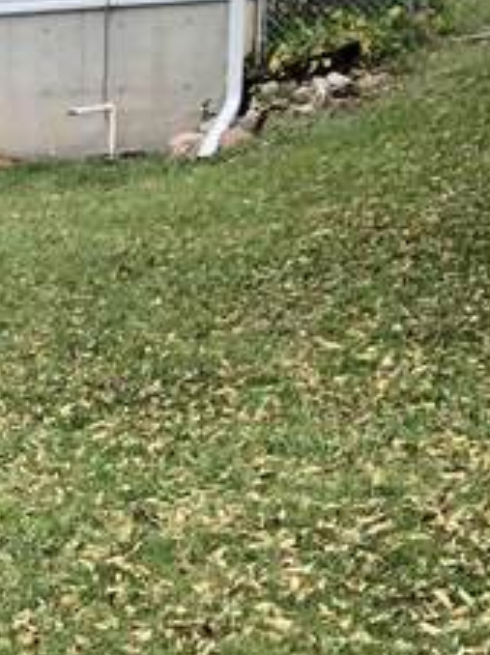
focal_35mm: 119
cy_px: 887
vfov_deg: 15.6
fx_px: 2250
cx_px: -452
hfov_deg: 11.4
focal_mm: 3.99
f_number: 1.8
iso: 32
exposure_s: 1/120
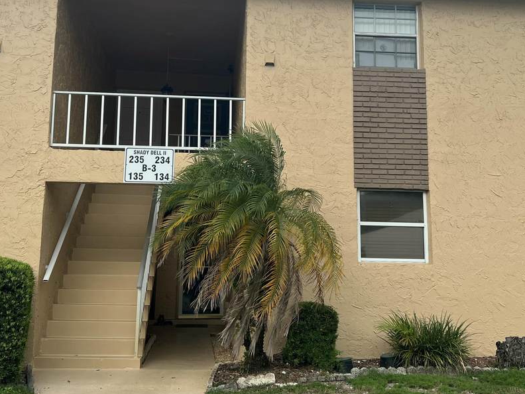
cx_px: 261
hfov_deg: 44.8
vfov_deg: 34.2
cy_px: 159
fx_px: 637
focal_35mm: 42
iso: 50
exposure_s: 1/260
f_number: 1.5
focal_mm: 5.7
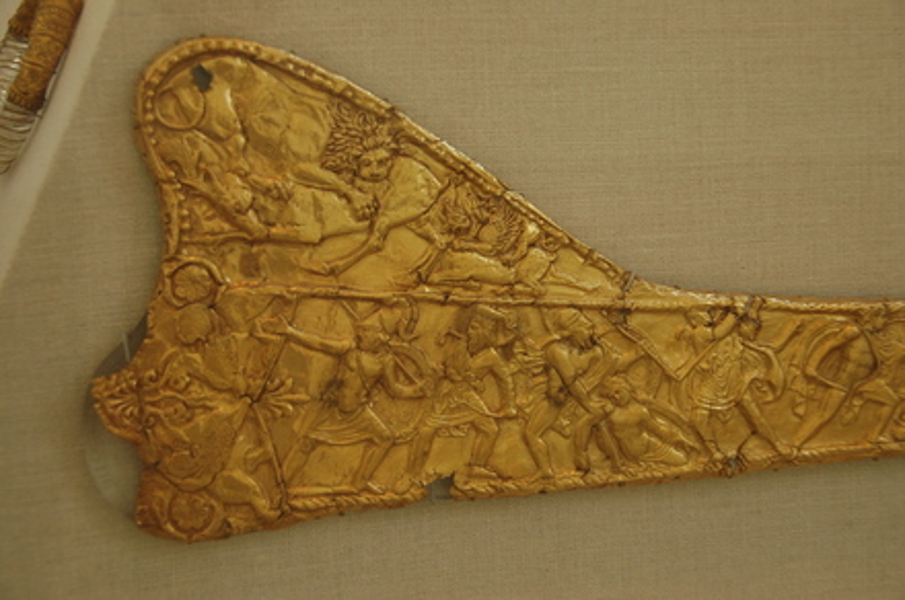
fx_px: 1431
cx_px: 452
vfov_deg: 23.7
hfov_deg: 35.1
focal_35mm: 57
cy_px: 300
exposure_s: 1/80
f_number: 4.5
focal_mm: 38
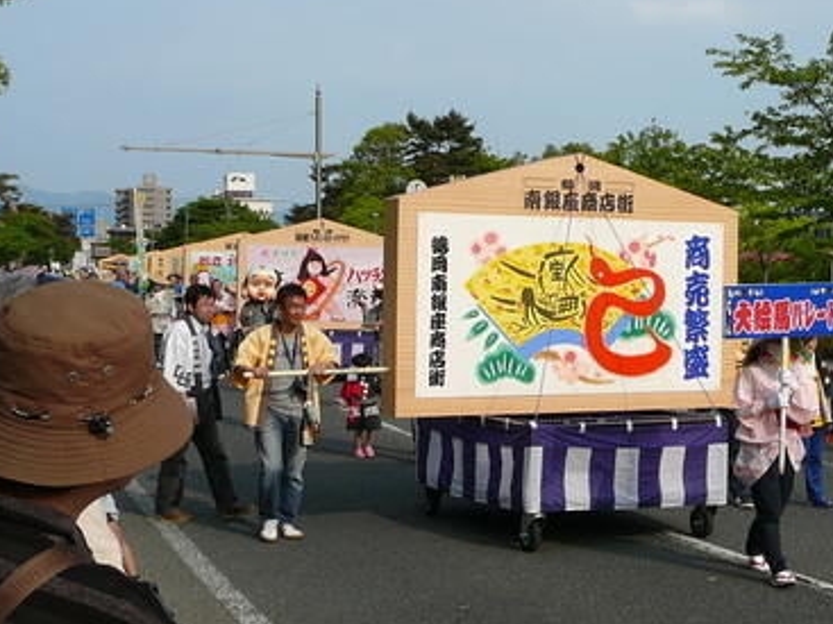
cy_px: 315
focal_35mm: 61
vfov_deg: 24.0
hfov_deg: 31.5
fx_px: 1467
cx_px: 524
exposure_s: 1/640
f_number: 5
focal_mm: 5.2
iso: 80
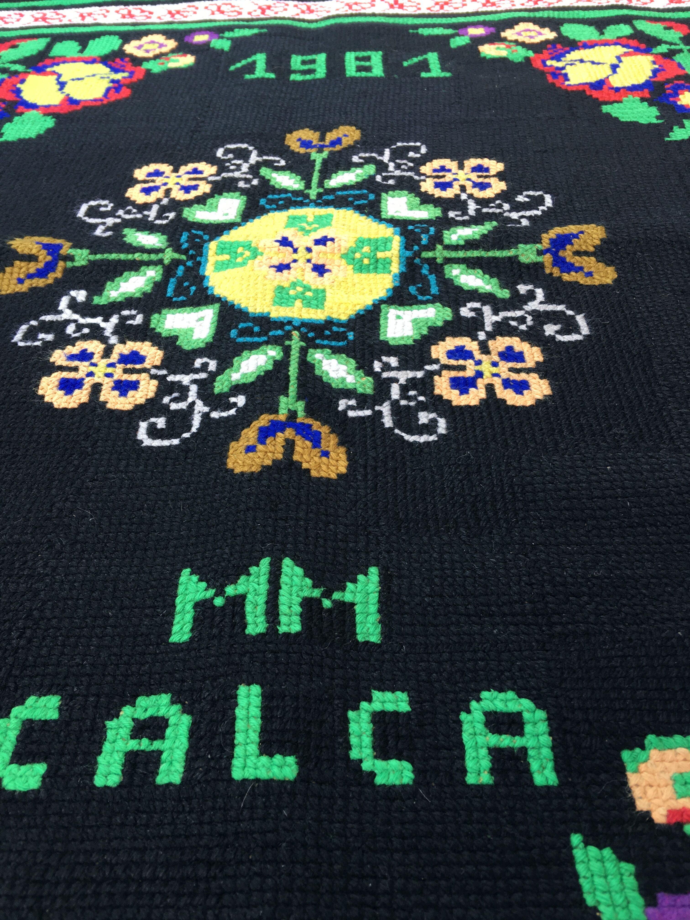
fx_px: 771
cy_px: 460
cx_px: 345
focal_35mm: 29
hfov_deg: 48.2
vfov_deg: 61.7
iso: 32
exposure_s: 1/100
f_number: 2.2
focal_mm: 4.15
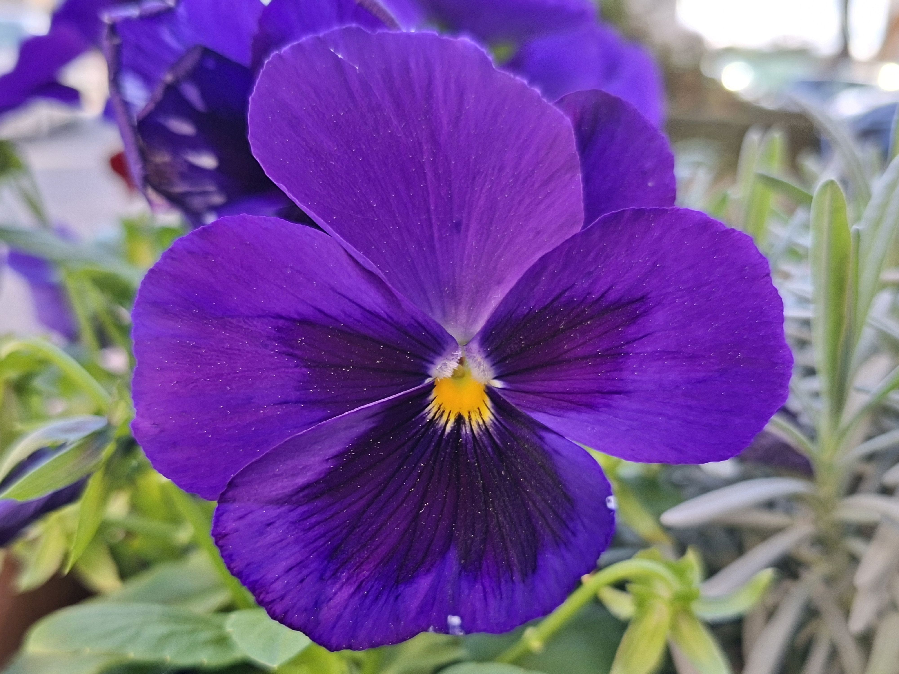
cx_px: 450
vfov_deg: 58.9
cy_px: 337
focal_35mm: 23
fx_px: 597
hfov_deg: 73.9
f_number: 1.8
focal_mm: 5.54
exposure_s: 1/100
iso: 50
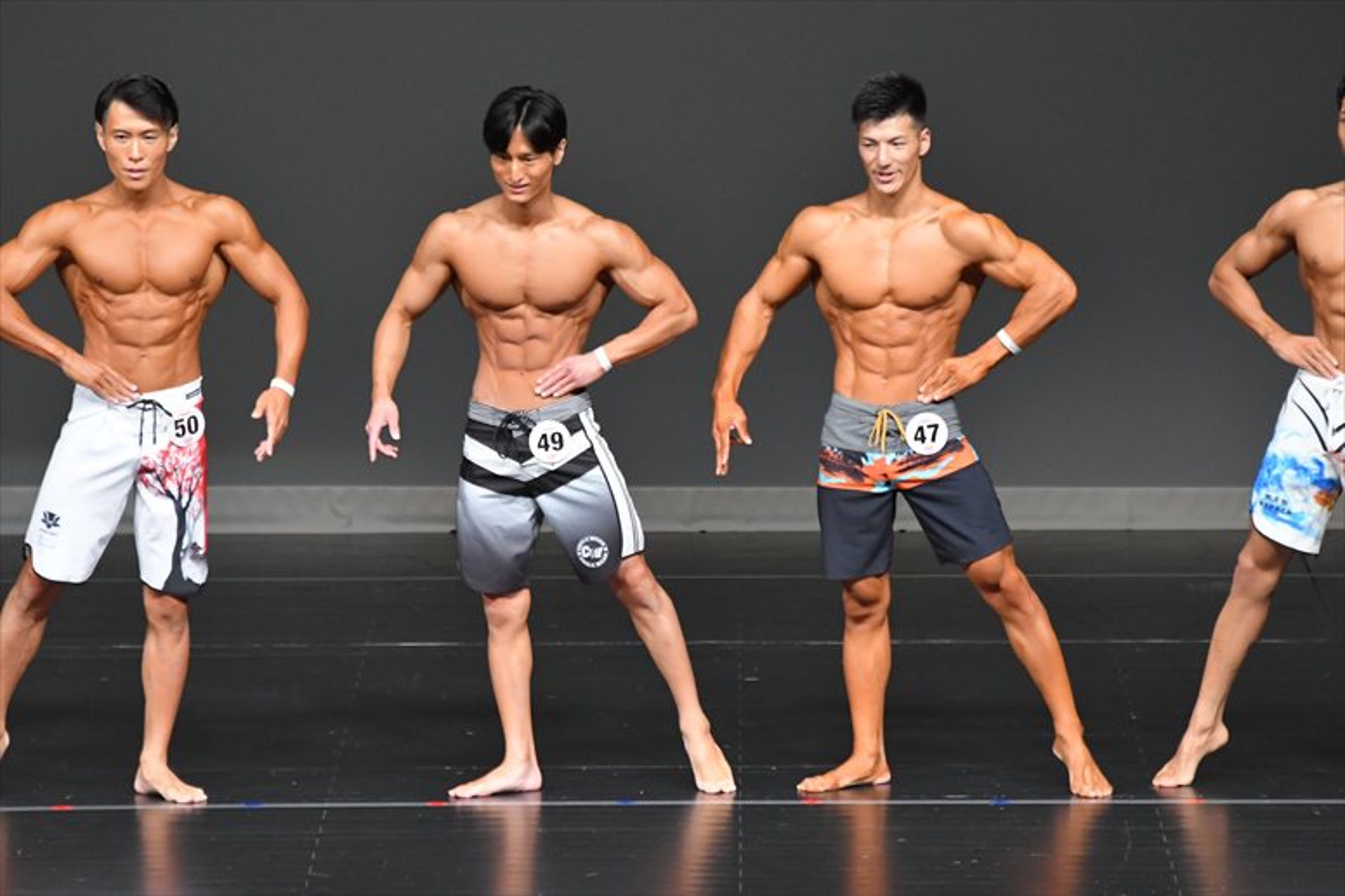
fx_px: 11763
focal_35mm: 315
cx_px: 672
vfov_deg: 4.4
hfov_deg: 6.5
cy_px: 448
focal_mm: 210
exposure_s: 1/400
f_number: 5.6
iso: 4000
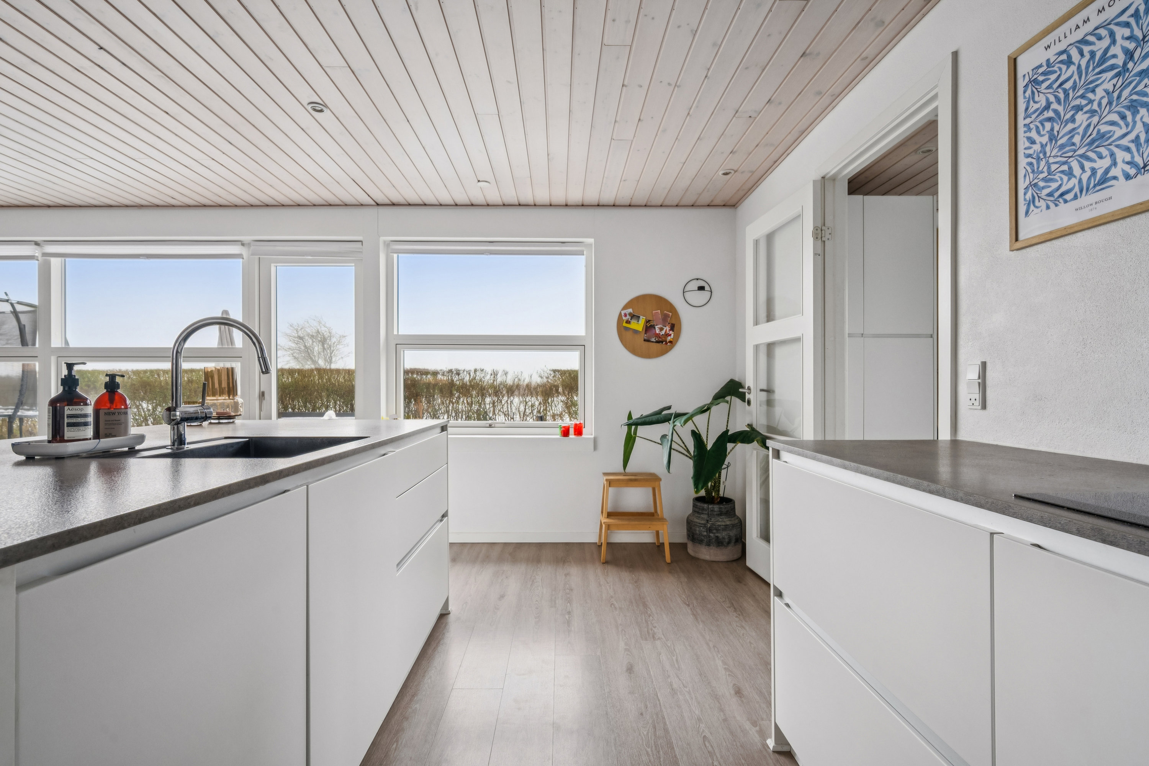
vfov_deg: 73.7
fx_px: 511
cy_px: 383
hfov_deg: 96.7
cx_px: 574
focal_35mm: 16
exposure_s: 1/30
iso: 640
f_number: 9
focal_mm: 16
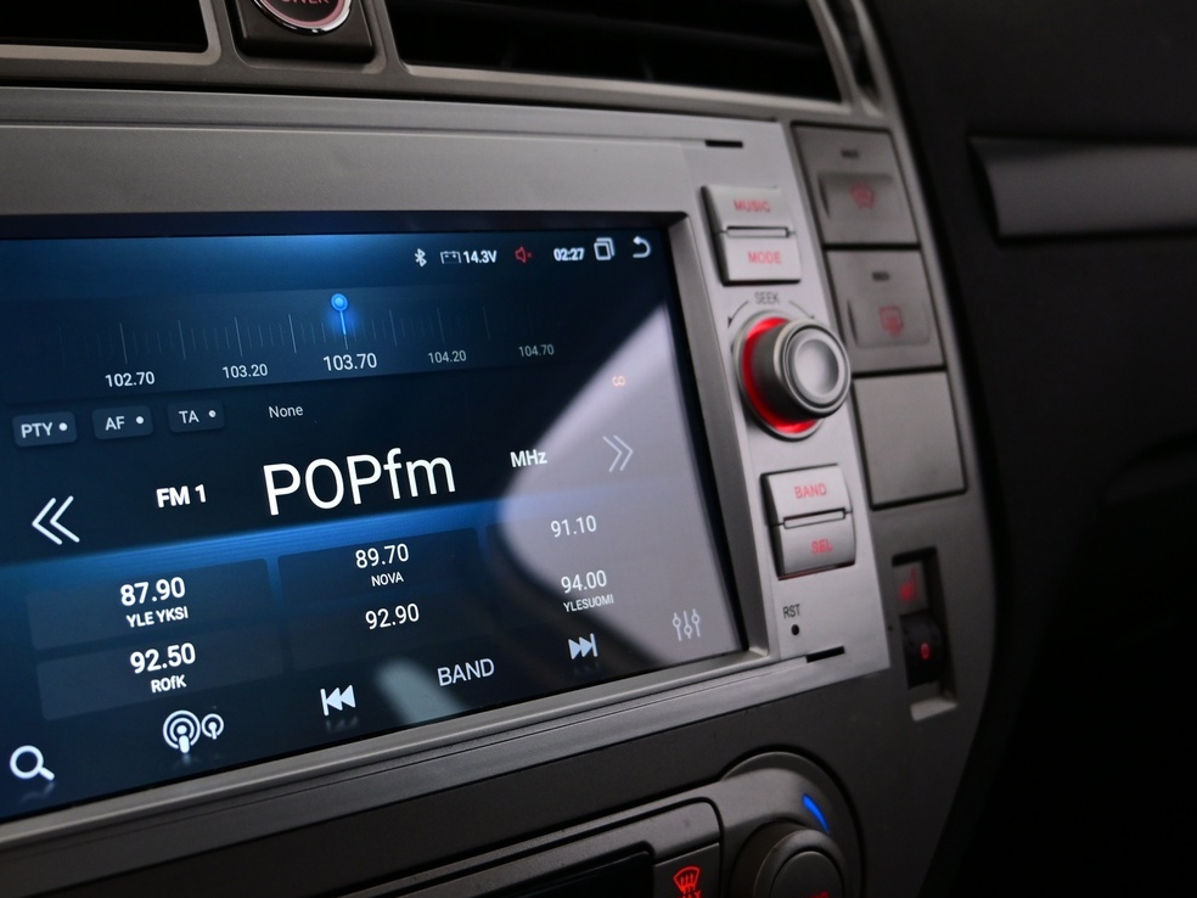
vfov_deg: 37.7
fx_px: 1314
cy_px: 451
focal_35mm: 38
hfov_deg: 48.0
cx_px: 381
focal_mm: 16
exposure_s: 1/25
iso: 450
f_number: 3.5
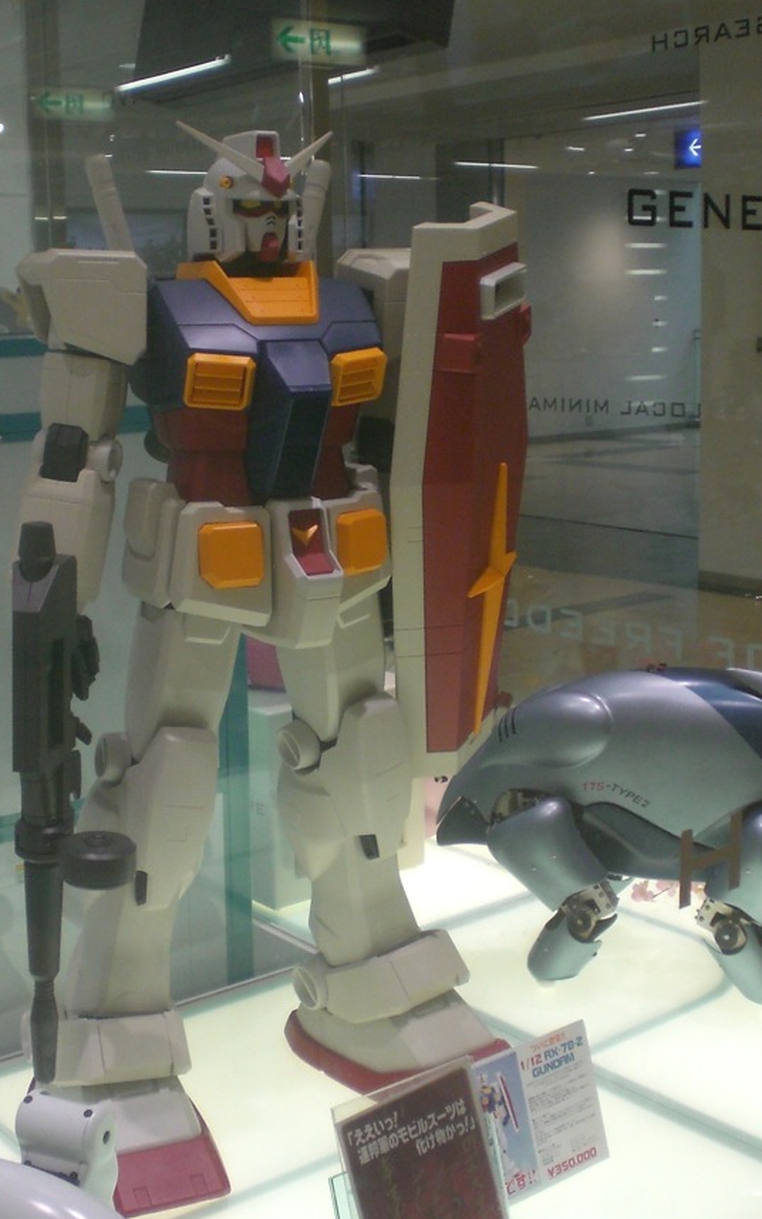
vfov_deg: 42.6
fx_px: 1561
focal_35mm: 47
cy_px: 607
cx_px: 270
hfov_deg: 27.3
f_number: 3.1
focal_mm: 6.3
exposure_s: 1/100
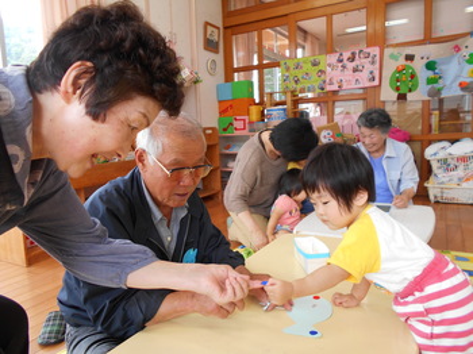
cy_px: 177
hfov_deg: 67.3
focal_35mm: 26
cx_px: 236
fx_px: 355
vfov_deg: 53.0
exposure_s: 1/30
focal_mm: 4.6
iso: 80
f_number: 3.2
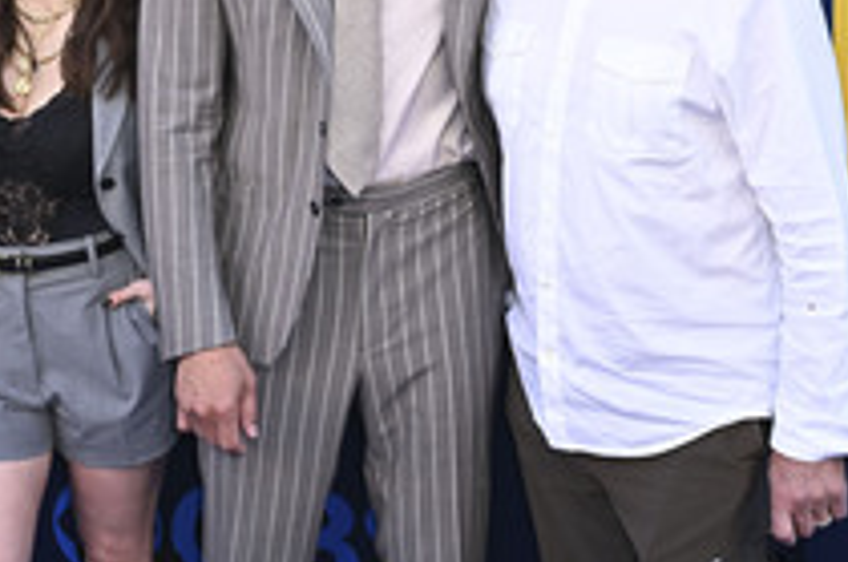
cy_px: 49
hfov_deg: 28.0
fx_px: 1669
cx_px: 188
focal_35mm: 71
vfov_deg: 18.7
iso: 500
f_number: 5.6
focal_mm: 33
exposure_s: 1/200
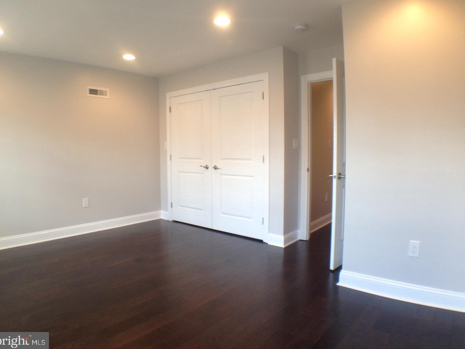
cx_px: 230
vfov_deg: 41.8
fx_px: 457
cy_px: 171
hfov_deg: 54.0
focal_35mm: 34
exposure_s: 1/20
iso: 64
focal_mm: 4.12
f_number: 2.4
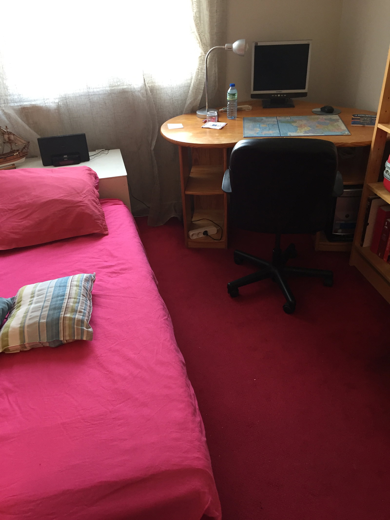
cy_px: 260
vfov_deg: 61.7
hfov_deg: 48.2
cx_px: 195
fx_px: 436
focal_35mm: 29
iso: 125
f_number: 2.2
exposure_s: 1/33
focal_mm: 4.15
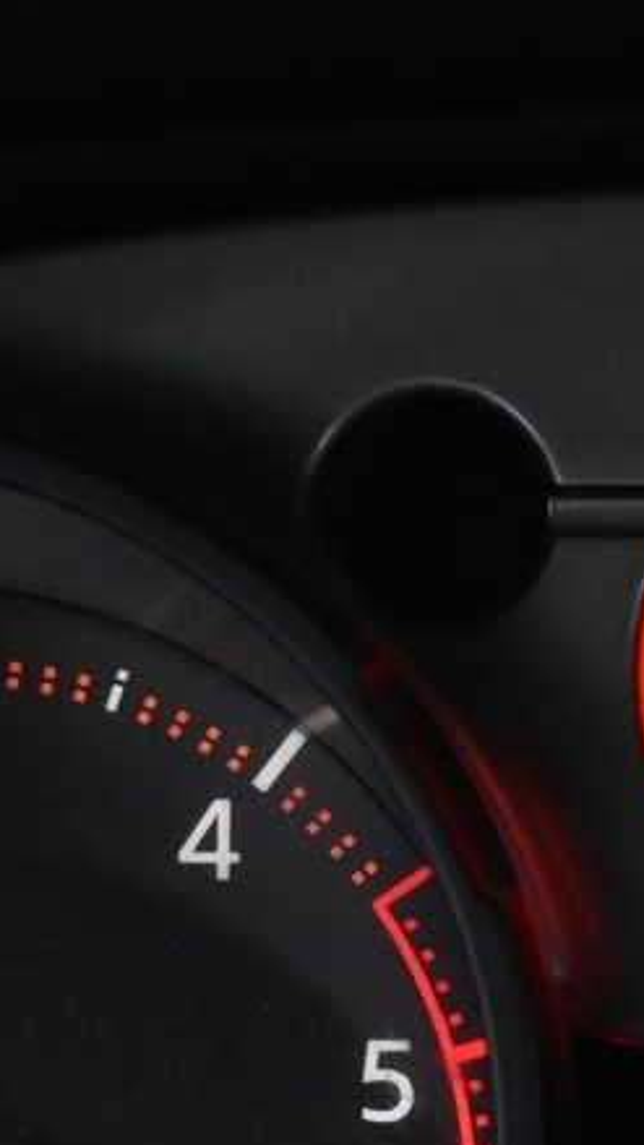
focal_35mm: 174
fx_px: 5281
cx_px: 941
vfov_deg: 12.2
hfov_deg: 6.9
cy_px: 1111
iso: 2000
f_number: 4.8
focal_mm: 30
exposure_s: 1/25
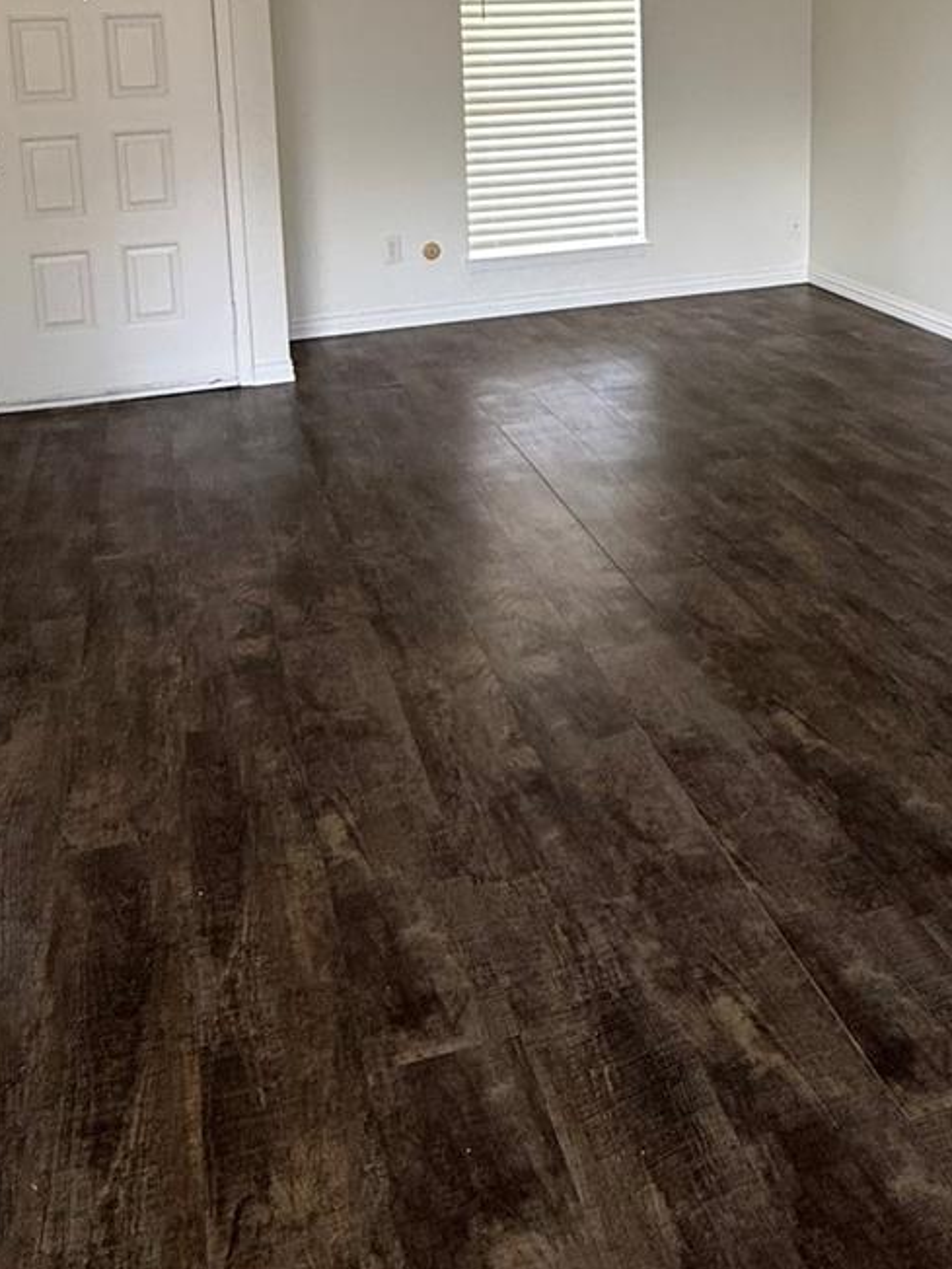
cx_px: 520
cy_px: 179
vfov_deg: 50.4
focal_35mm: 33
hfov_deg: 42.9
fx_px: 1210
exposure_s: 1/120
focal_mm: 2.22
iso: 200
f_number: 2.2
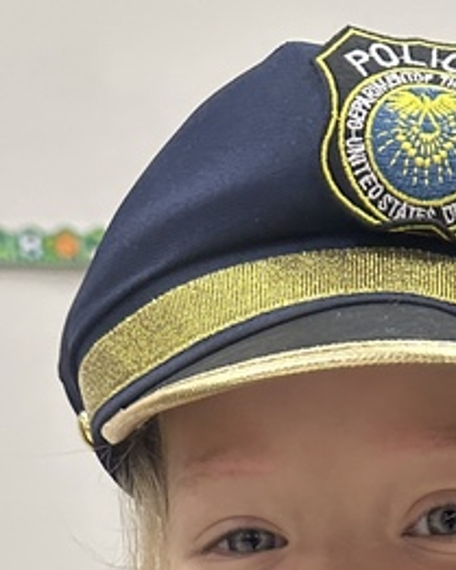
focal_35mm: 92
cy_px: 900
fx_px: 1551
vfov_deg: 18.1
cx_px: 447
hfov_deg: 16.4
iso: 250
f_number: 1.78
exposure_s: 1/60
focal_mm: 6.86
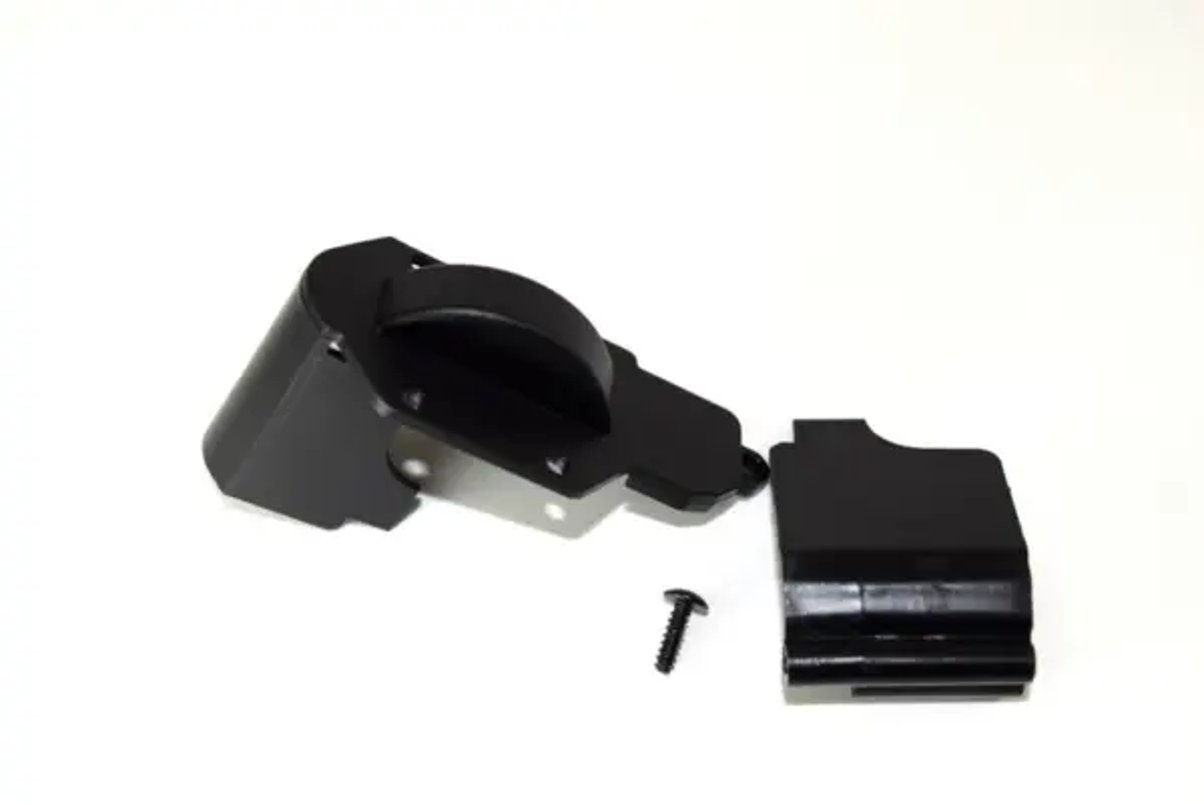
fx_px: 1807
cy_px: 402
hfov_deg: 36.8
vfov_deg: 25.1
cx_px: 602
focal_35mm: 54
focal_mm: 36
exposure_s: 1/60
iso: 100
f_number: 7.1
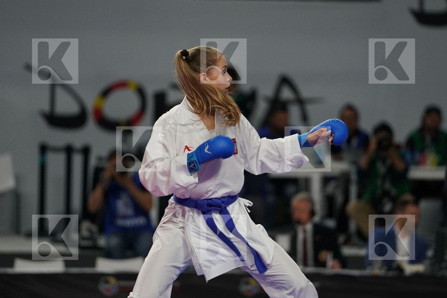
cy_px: 149
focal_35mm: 300
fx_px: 3725
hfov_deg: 6.9
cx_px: 224
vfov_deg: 4.6
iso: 1250
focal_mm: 200
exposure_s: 1/1000
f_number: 2.8
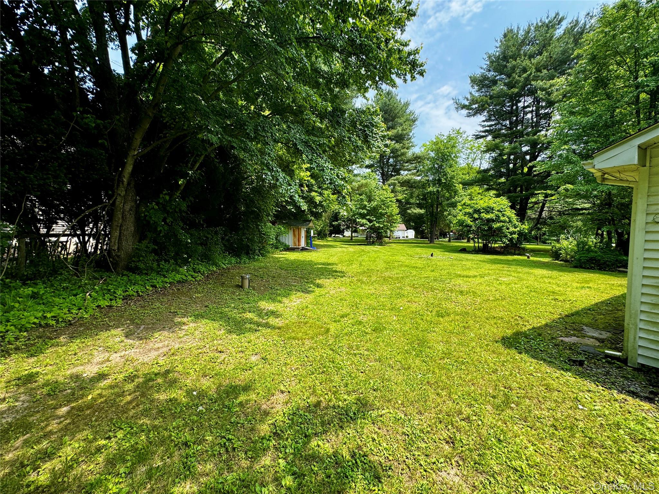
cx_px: 330
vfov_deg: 85.7
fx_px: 267
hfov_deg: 102.1
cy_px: 247
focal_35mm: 14
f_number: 2.2
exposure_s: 1/505
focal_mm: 2.22
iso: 40
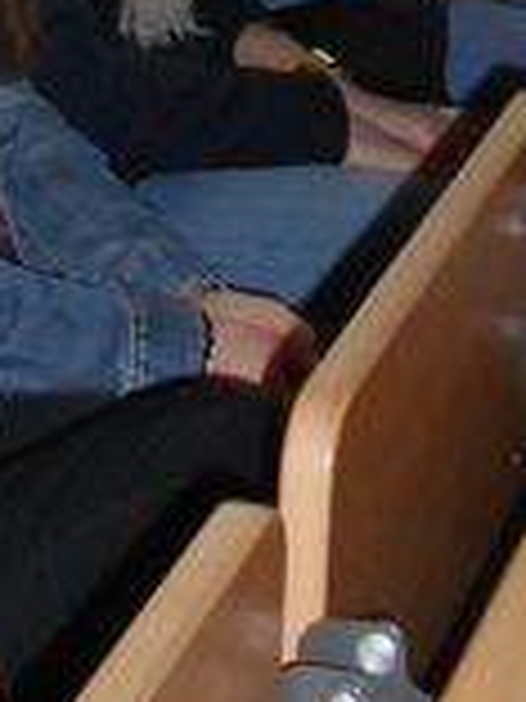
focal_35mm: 152
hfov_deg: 9.7
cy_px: -378
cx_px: 88
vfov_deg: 12.3
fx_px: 3080
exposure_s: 1/30
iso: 250
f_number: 3.6
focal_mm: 5.8
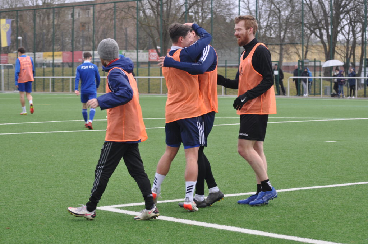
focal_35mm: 112
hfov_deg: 18.2
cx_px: 184
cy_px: 122
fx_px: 1149
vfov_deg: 12.1
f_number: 4.5
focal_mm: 75
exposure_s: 1/125
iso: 400
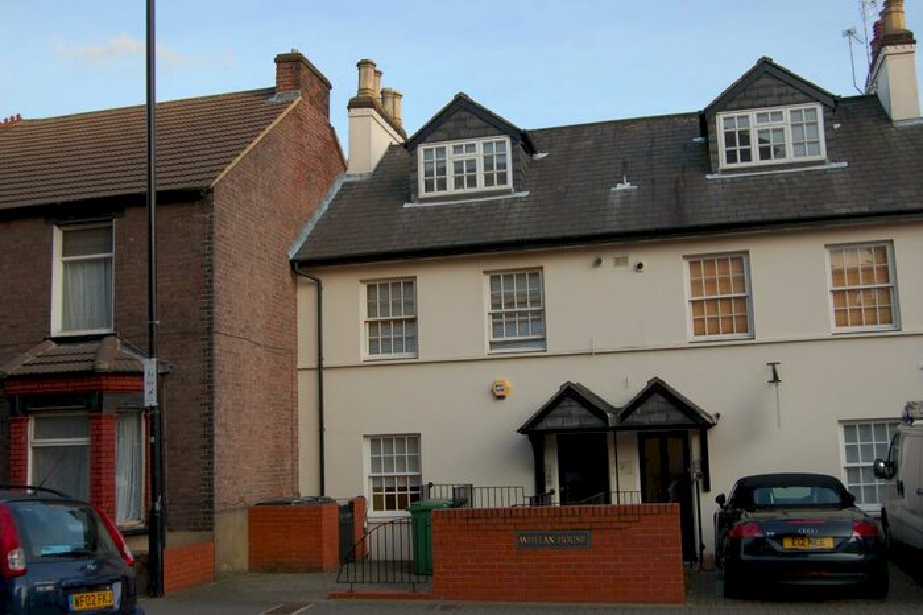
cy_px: 308
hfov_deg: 49.6
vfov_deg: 34.2
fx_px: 999
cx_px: 462
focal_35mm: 39
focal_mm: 26
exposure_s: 1/160
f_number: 6.3
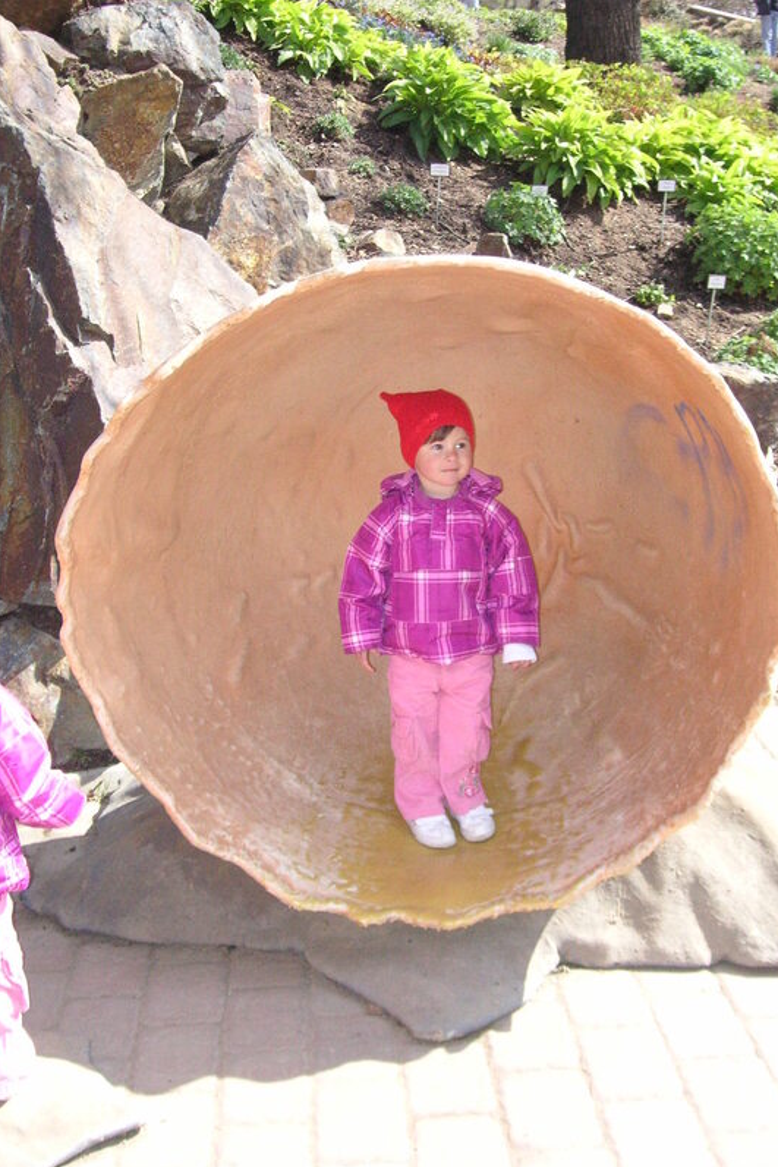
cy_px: 585
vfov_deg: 42.7
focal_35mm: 46
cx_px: 423
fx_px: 1490
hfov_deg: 29.2
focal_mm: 7.3
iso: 160
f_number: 3.1
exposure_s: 1/750
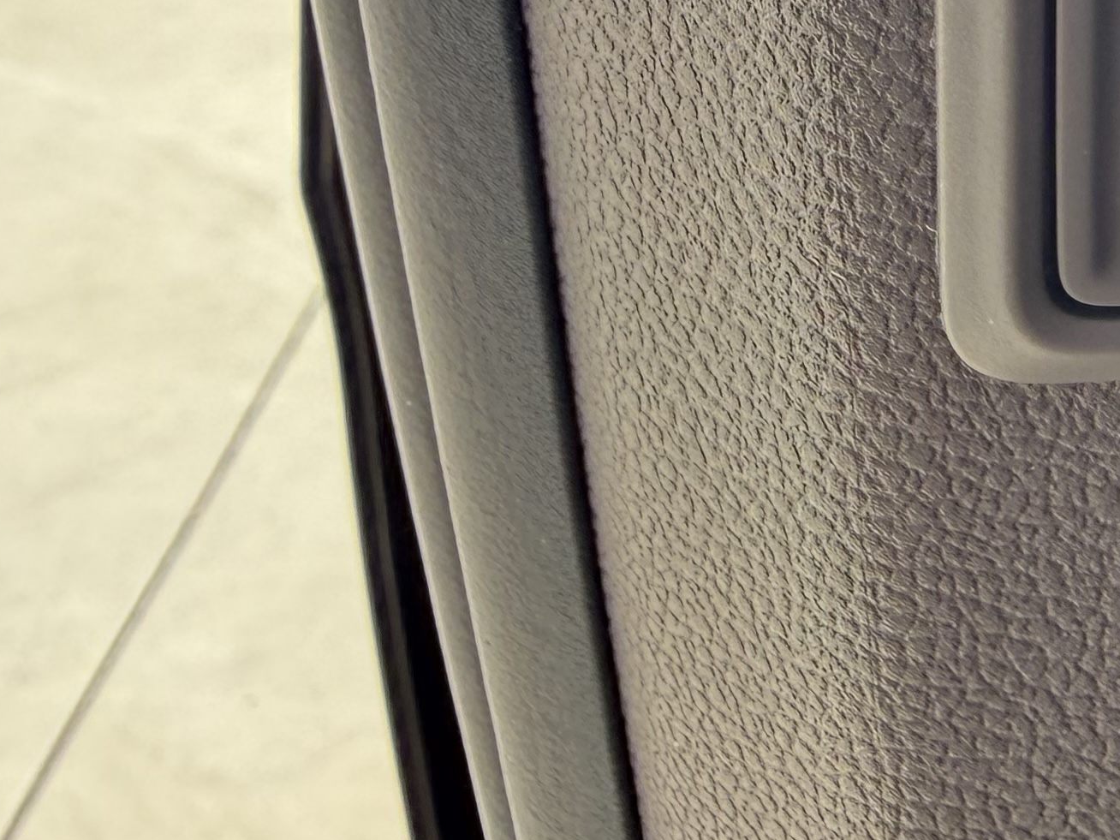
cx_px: 1453
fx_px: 2394
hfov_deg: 23.3
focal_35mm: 74
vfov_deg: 18.9
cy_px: -158
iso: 50
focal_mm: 2.22
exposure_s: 1/179
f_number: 2.2
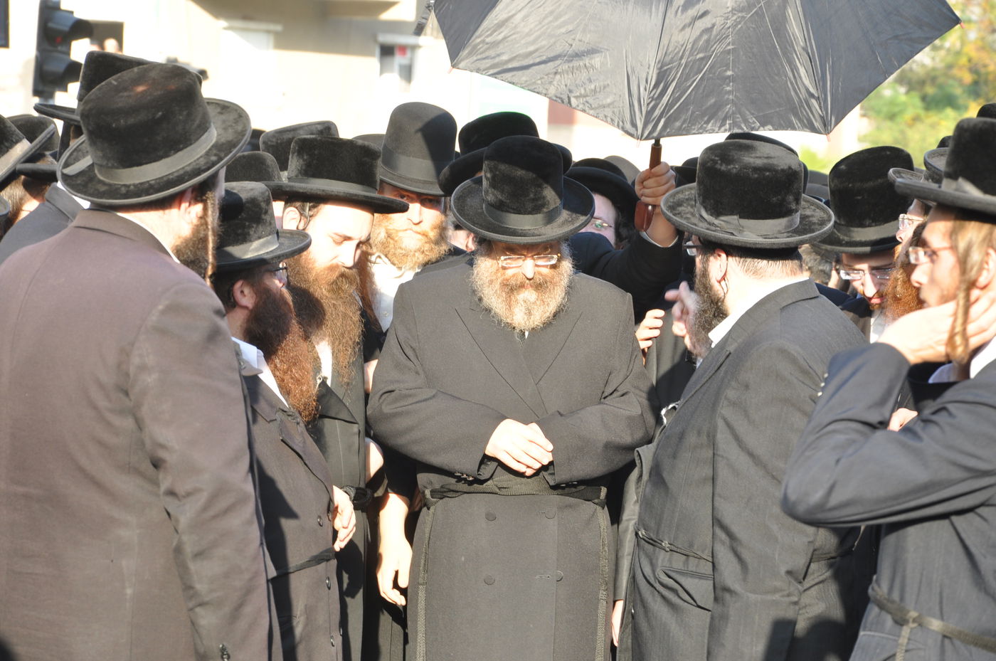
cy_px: 330
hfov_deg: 13.1
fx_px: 4351
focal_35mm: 158
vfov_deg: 8.7
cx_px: 498
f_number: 8
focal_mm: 105
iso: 320
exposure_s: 1/80
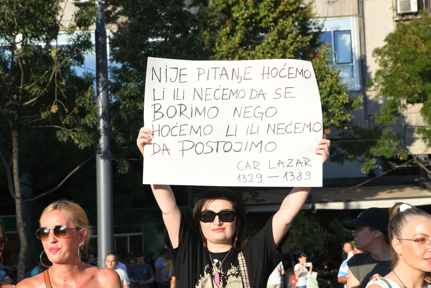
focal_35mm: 70
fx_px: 838
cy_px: 144
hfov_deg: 28.8
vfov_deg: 19.5
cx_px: 216
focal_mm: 70
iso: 200
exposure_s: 1/250
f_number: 9
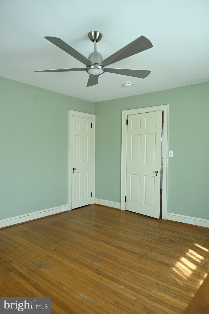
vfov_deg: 73.7
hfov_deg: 53.1
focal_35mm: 24
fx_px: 209
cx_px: 104
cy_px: 157
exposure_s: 1/200
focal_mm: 24
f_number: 4
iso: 1600
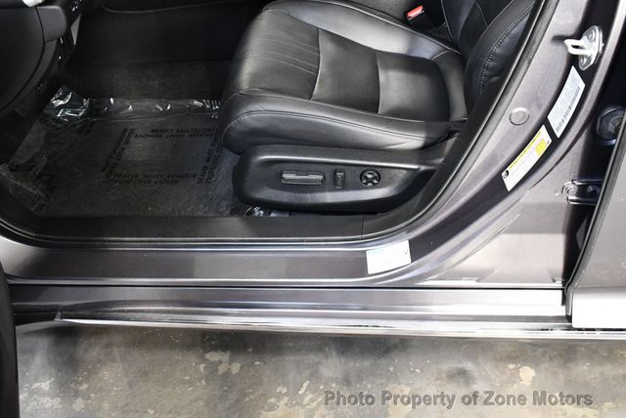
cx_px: 313
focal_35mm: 36
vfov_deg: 36.9
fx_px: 627
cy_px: 209
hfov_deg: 53.1
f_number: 3.5
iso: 2500
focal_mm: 18
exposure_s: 1/125
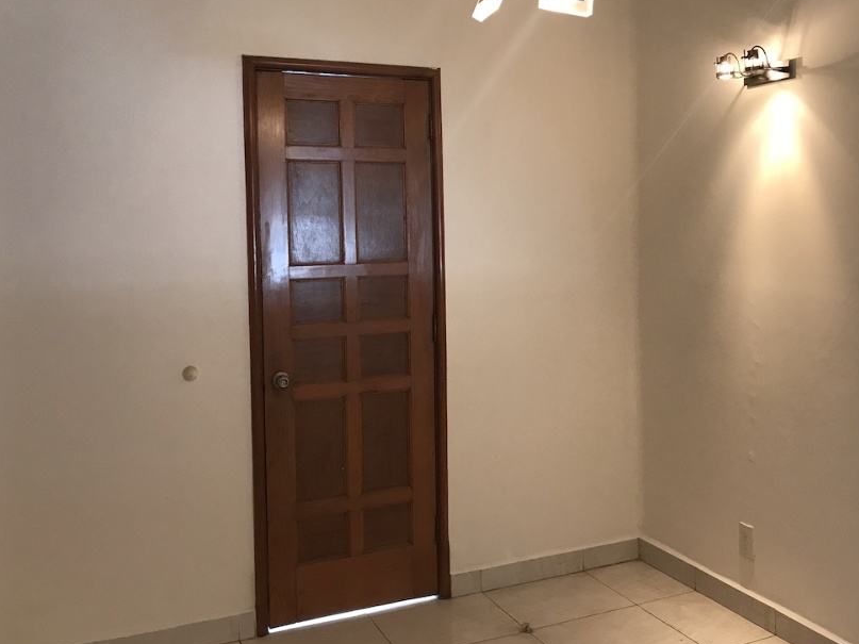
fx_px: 918
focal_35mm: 37
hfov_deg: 49.7
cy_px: 265
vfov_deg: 38.5
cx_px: 531
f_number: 1.8
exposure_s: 1/30
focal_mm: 3.99
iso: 40
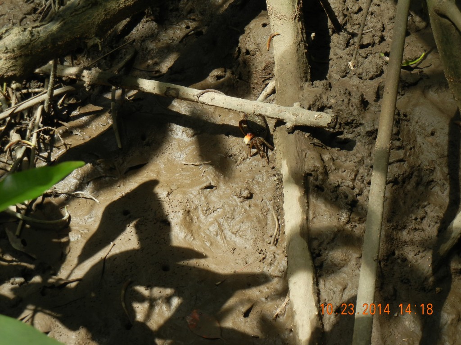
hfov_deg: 17.0
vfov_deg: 12.8
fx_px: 1545
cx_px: 230
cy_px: 172
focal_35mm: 116
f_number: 4.6
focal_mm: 20.9
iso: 160
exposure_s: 1/180
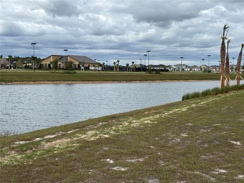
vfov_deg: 28.0
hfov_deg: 36.8
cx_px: 122
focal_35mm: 52
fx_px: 367
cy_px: 92
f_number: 1.6
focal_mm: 5.96
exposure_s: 1/2024
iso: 32
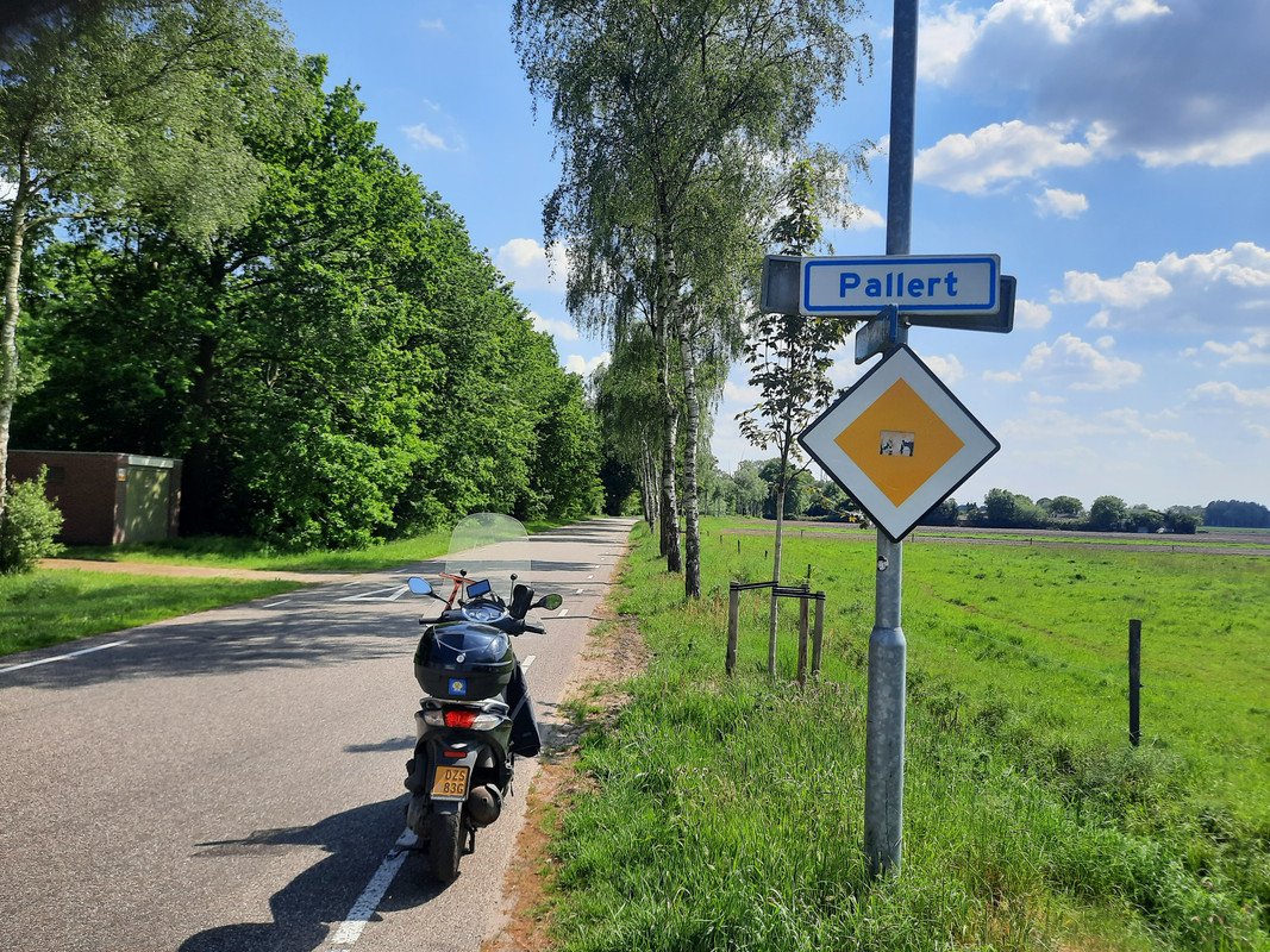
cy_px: 476
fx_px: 917
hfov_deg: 69.4
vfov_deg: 54.9
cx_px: 635
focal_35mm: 25
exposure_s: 1/1441
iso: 32
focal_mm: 4.6
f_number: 2
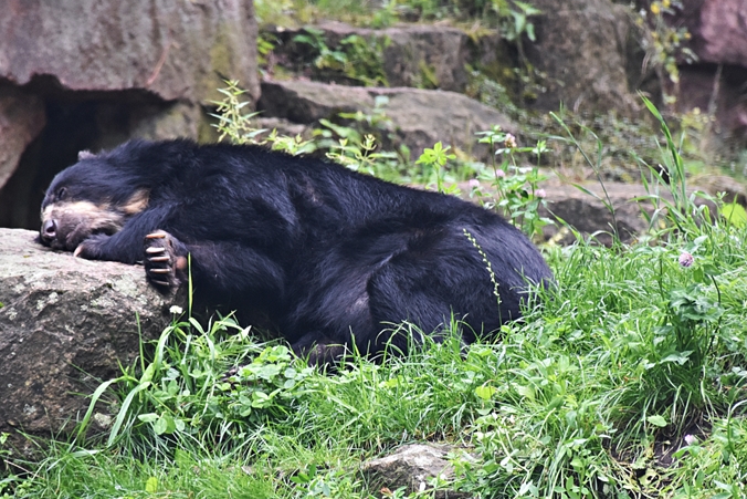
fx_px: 6599
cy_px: 286
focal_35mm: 318
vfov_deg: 4.3
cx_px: 309
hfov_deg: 6.5
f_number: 5.6
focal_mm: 140
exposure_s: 1/250
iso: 800
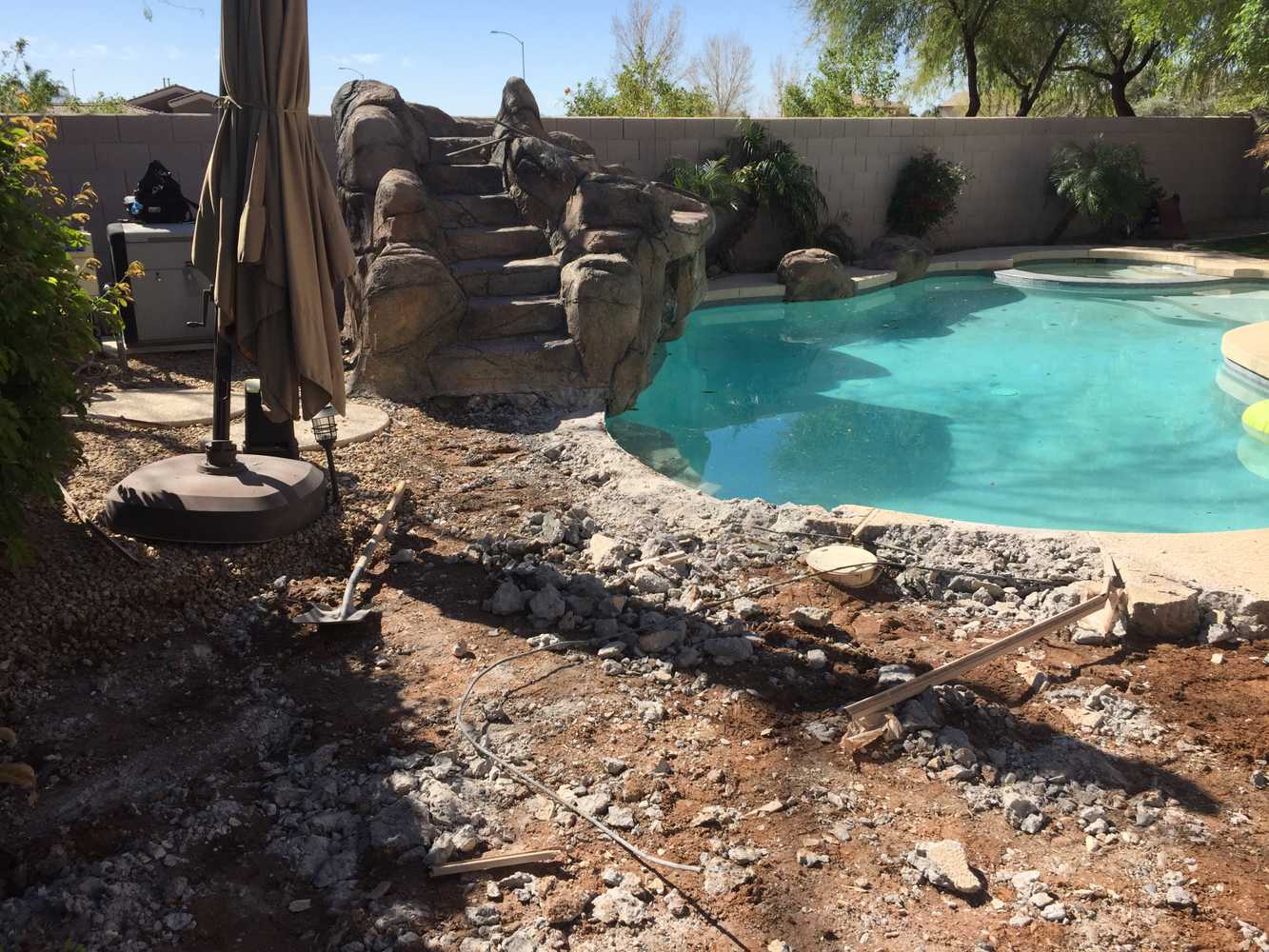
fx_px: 1063
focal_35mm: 29
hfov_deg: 61.7
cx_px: 634
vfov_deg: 48.2
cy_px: 476
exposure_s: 1/1412
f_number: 2.2
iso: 32
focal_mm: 4.15
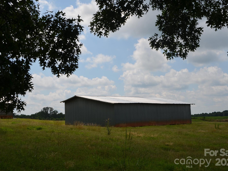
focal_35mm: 43
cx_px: 116
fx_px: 283
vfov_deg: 33.6
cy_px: 86
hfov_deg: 43.8
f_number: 9
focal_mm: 26
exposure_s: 1/320
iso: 100
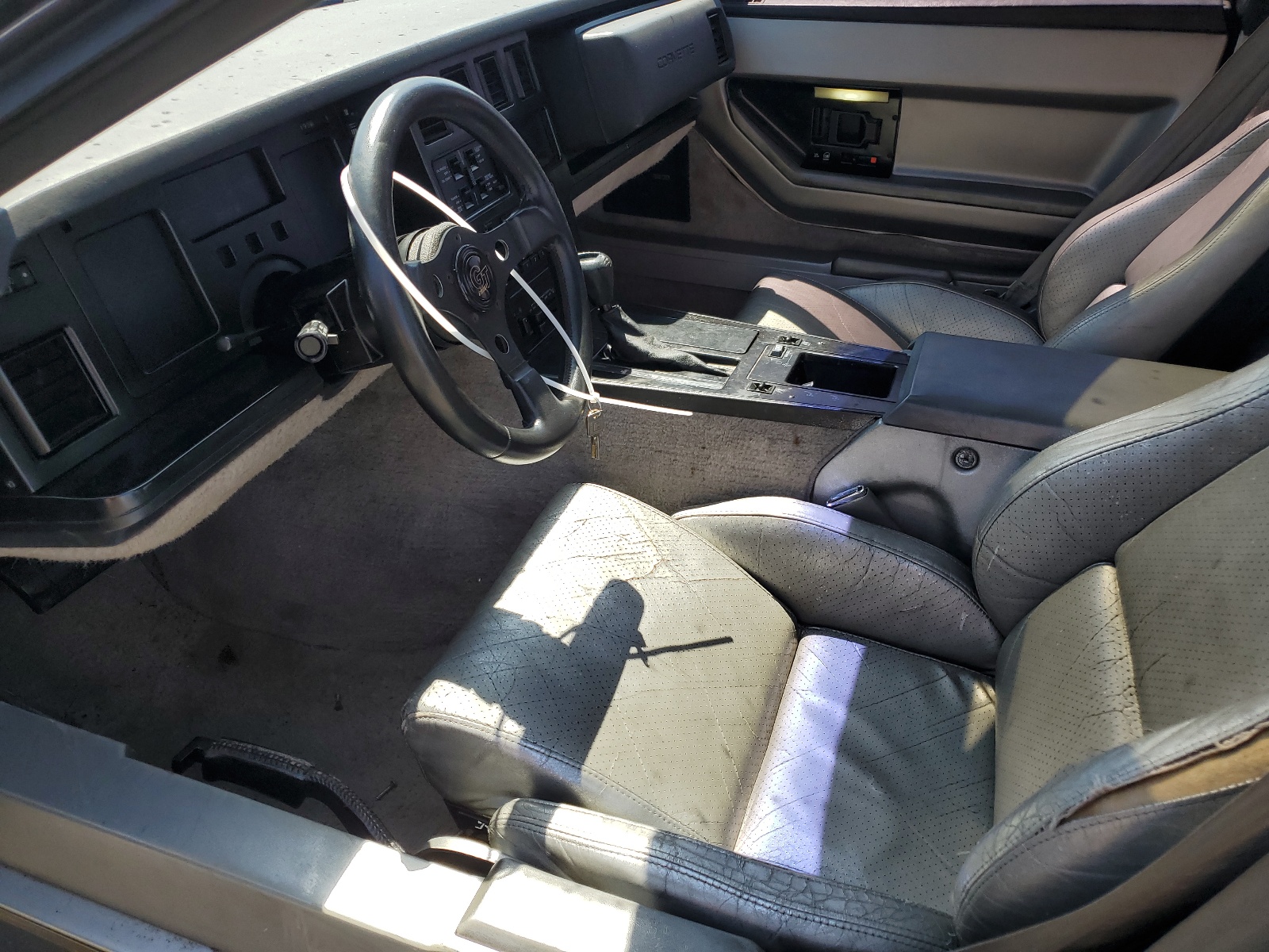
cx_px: 634
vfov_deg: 53.1
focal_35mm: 26
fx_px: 953
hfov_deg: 67.3
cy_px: 476
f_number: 1.5
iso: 50
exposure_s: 1/1000
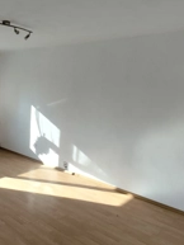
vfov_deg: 55.3
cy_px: 117
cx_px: 48
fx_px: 234
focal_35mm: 33
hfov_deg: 41.8
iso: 50
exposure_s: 1/288
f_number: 2.2
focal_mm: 1.65
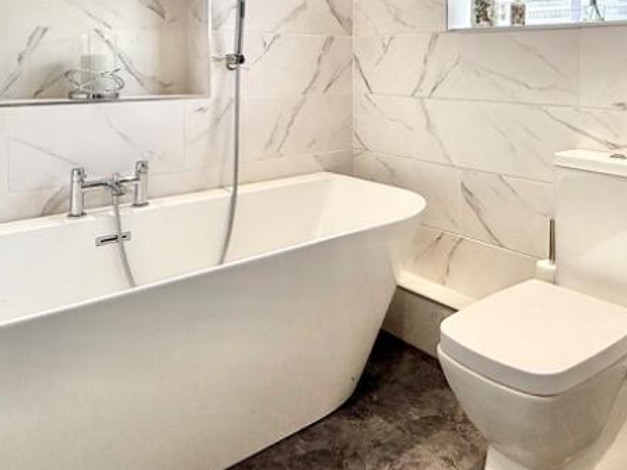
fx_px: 580
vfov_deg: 41.2
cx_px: 452
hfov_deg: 54.7
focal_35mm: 32
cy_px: 60
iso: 64
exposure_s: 1/182
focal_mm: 2.22
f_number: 2.2
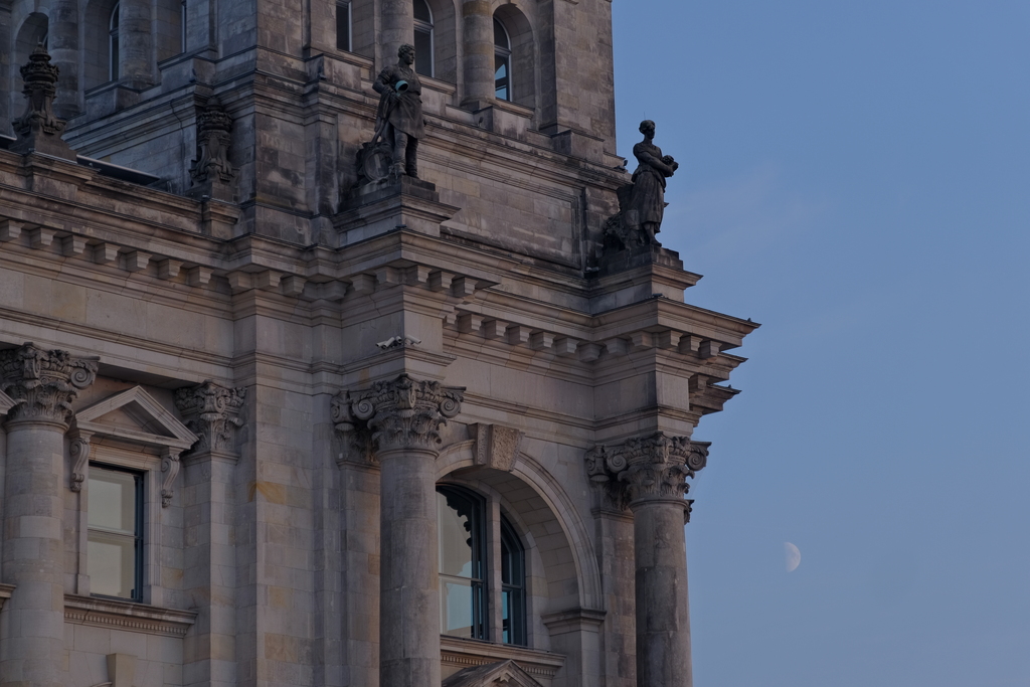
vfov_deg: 13.0
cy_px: 344
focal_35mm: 105
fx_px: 3004
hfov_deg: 19.5
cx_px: 515
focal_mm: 70
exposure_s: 1/420
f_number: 2.8
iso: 160
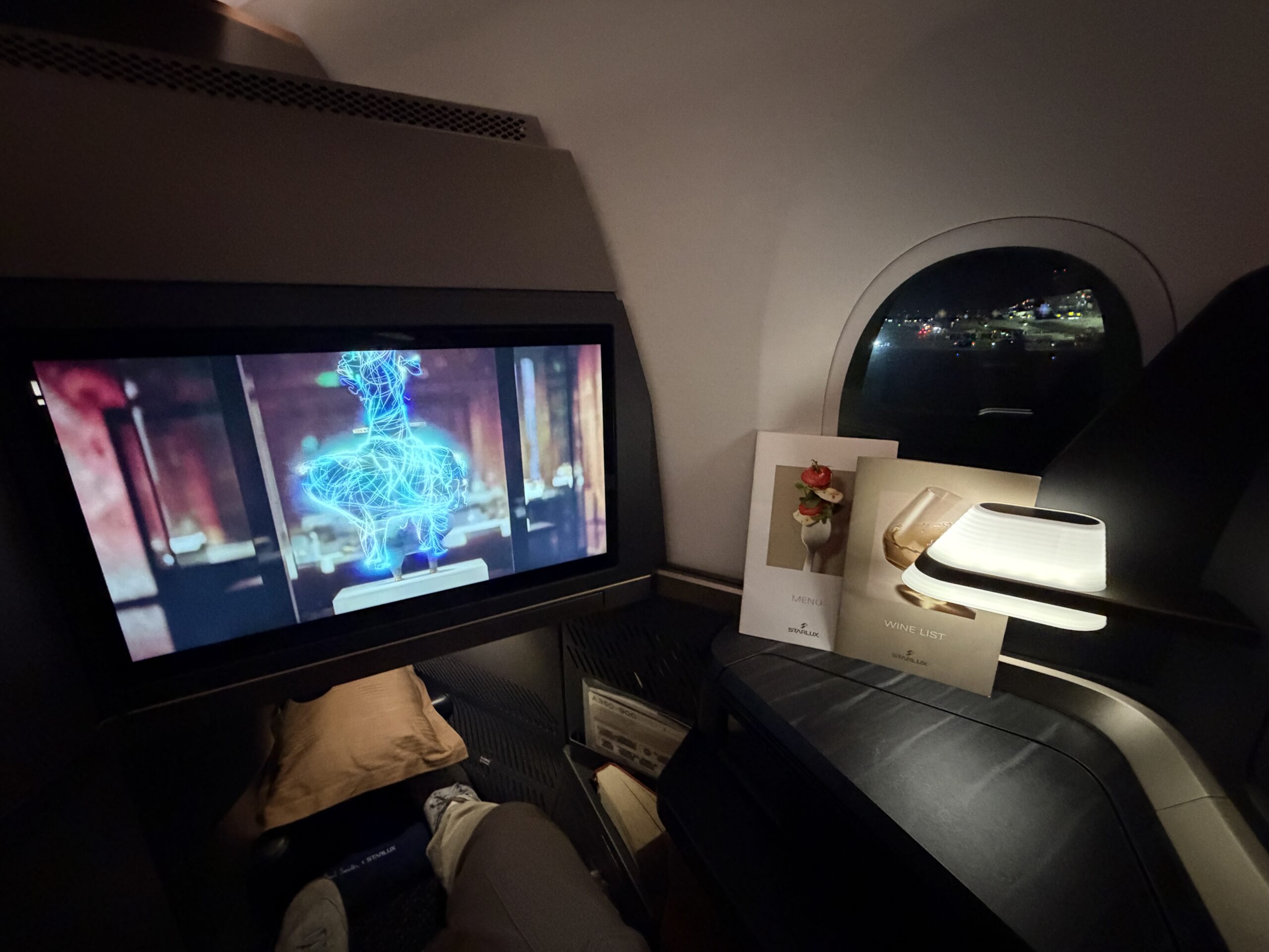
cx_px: 634
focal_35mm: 14
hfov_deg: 102.1
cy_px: 476
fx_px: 513
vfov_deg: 85.7
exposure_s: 1/42
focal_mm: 2.22
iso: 1250
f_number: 2.2
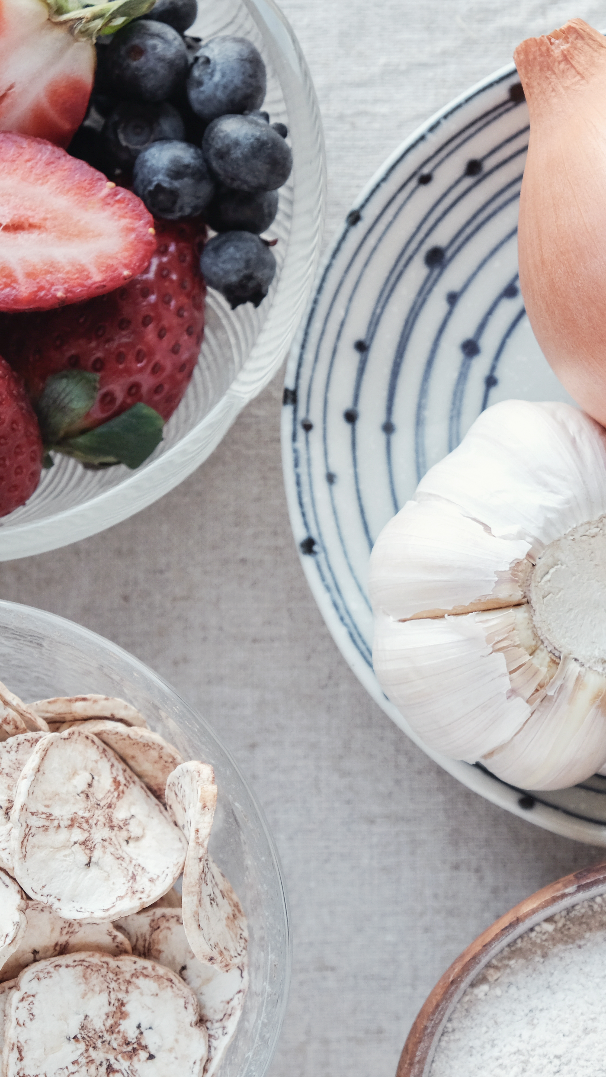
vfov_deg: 20.2
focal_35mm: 106
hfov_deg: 11.3
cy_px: 541
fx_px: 3028
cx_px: 663
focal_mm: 44.4
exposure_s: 1/40
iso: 800
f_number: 7.1
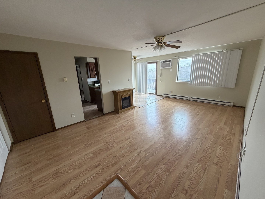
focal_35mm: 14
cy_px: 100
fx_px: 107
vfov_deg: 85.7
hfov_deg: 102.1
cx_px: 132
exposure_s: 1/60
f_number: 2.2
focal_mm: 2.22
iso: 200
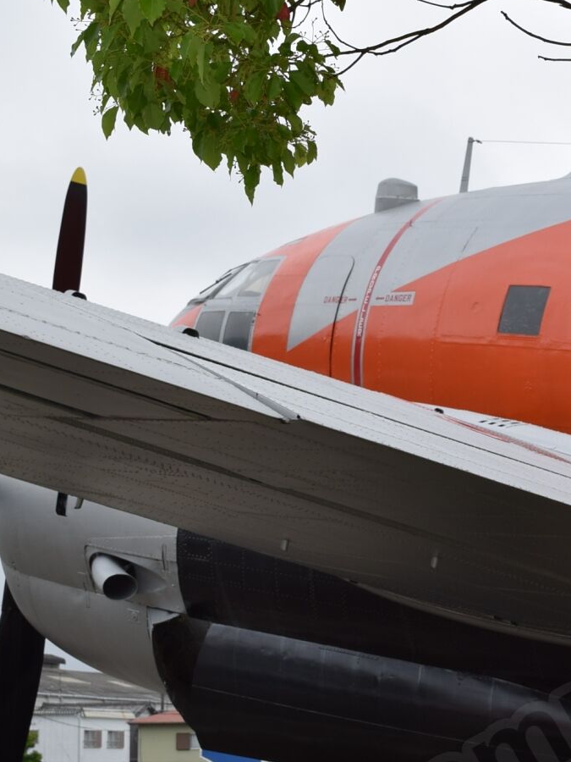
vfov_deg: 18.6
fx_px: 2309
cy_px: 529
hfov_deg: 13.8
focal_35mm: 105
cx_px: 618
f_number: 9
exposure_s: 1/200
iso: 100
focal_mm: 32
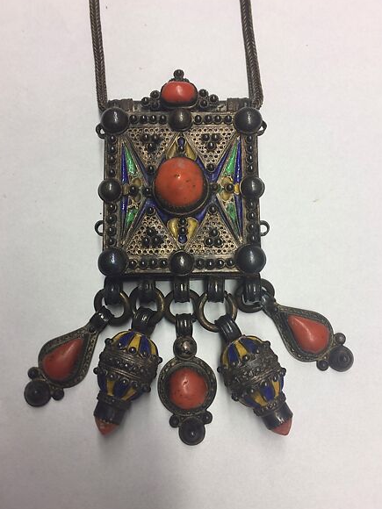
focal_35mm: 30
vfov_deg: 60.0
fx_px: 441
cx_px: 191
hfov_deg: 46.8
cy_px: 252
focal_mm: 4.15
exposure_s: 1/30
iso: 32
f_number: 2.2
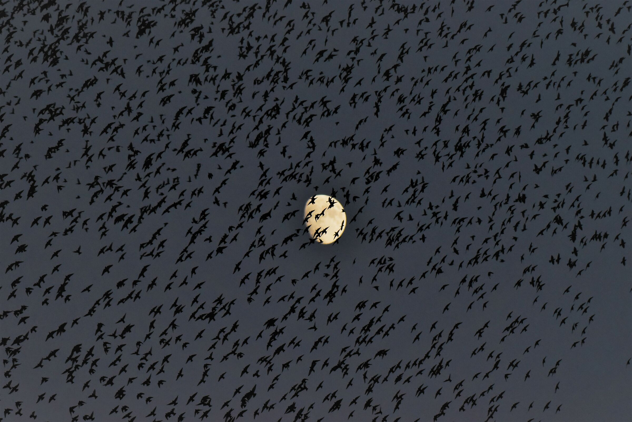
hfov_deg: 7.4
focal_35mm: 280
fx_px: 4917
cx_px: 316
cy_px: 211
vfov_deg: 4.9
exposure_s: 1/1600
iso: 4500
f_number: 8
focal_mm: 280
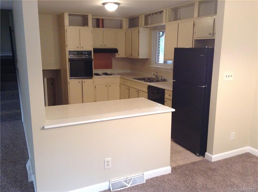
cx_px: 129
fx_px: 245
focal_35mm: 33
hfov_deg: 55.4
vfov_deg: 42.8
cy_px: 96
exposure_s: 1/24
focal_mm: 3.3
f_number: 2.4
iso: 125
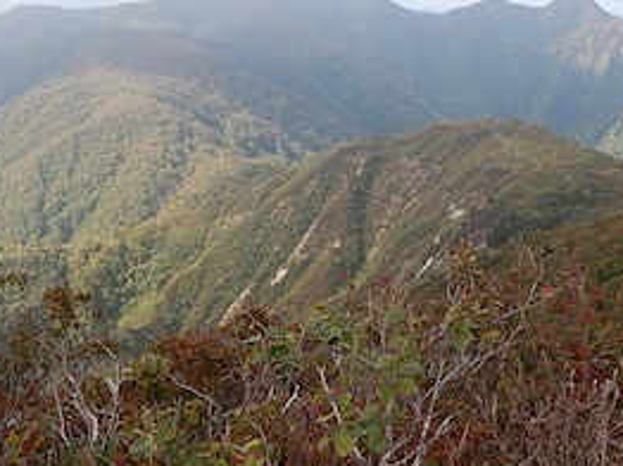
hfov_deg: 35.0
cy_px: 204
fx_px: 989
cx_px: 328
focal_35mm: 55
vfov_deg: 26.5
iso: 125
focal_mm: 6.5
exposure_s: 1/400
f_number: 4
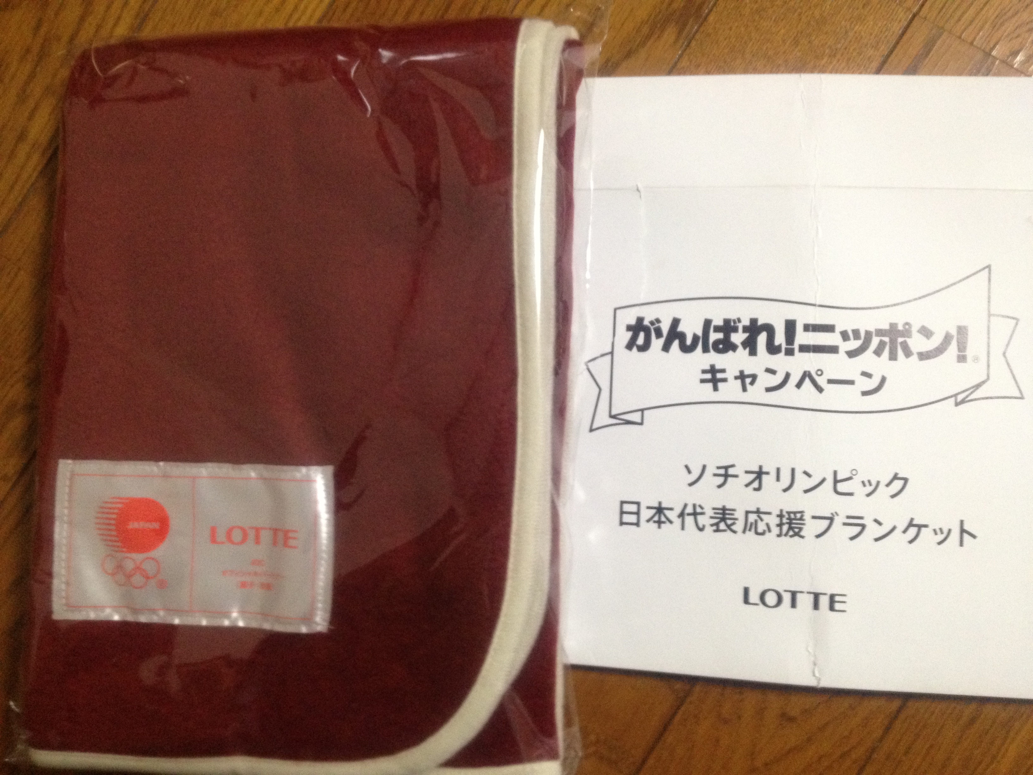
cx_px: 516
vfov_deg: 40.7
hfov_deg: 52.6
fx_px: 1044
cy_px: 388
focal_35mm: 35
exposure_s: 1/20
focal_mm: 4.28
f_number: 2.4
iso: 320
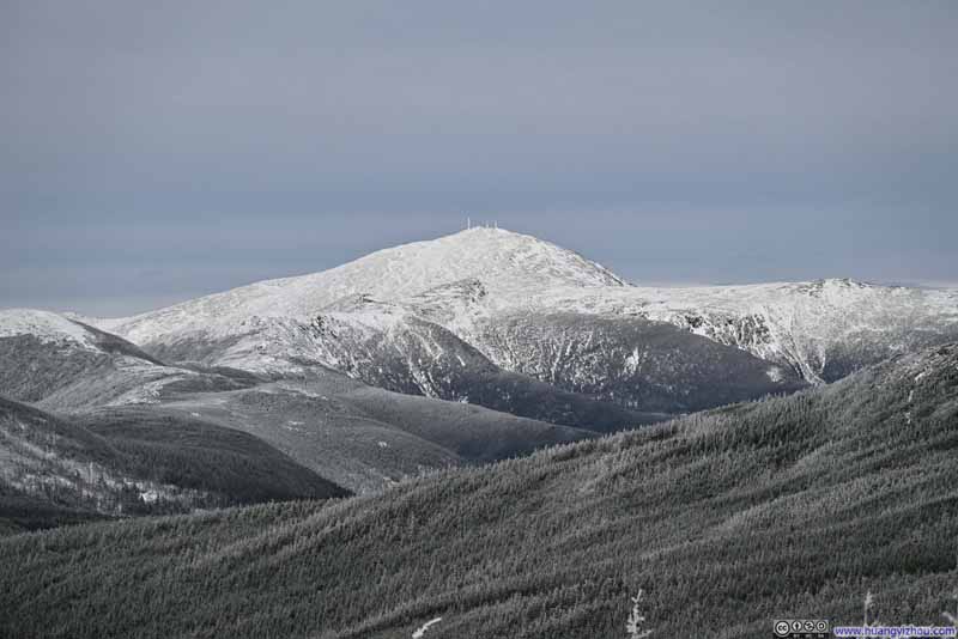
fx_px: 3061
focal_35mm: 115
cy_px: 320
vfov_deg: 11.9
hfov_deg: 17.8
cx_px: 479
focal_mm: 115
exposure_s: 1/800
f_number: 5
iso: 100
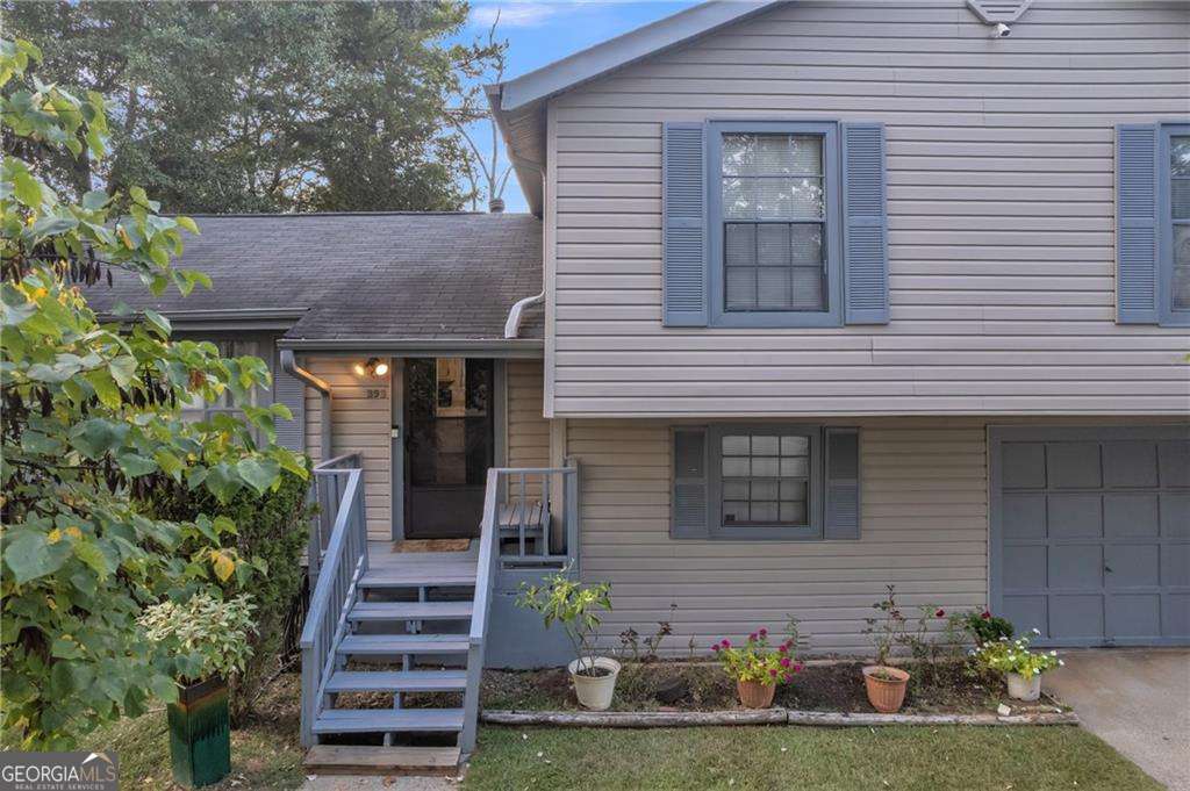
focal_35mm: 22
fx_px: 727
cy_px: 396
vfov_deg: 57.1
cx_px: 595
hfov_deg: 78.6
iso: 380
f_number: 2.8
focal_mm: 8.38
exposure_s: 1/15
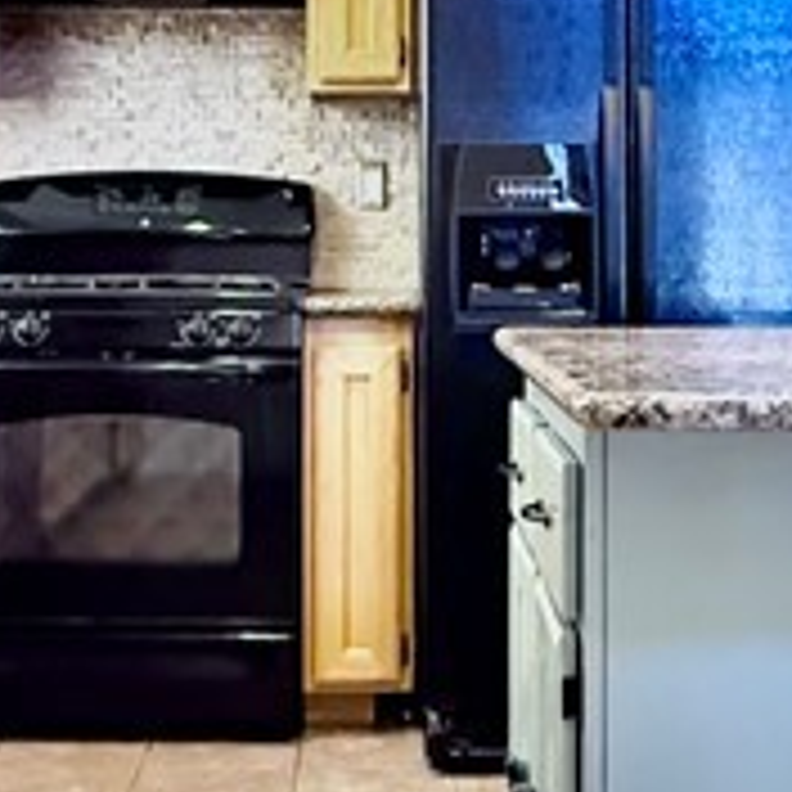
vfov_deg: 23.9
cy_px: 288
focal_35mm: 72
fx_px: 1864
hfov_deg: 24.0
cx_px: 382
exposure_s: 1/30
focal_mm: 2.22
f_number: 2.2
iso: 1600
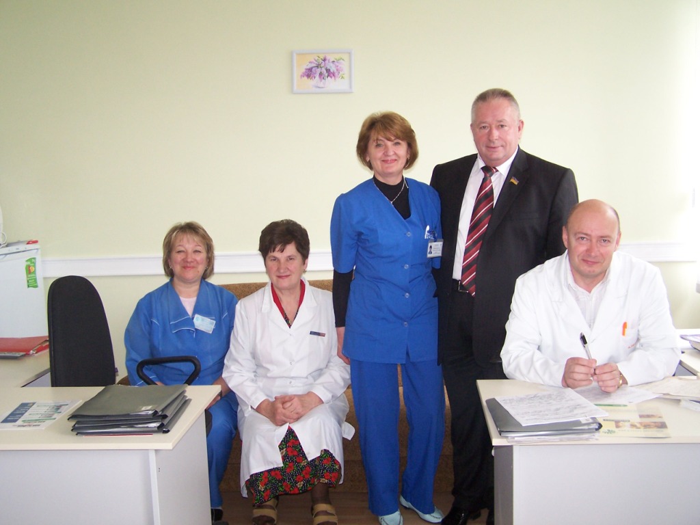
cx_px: 350
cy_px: 262
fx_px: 768
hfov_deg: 49.0
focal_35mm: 38
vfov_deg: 37.7
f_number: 2.8
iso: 140
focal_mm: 6.3
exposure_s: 1/60
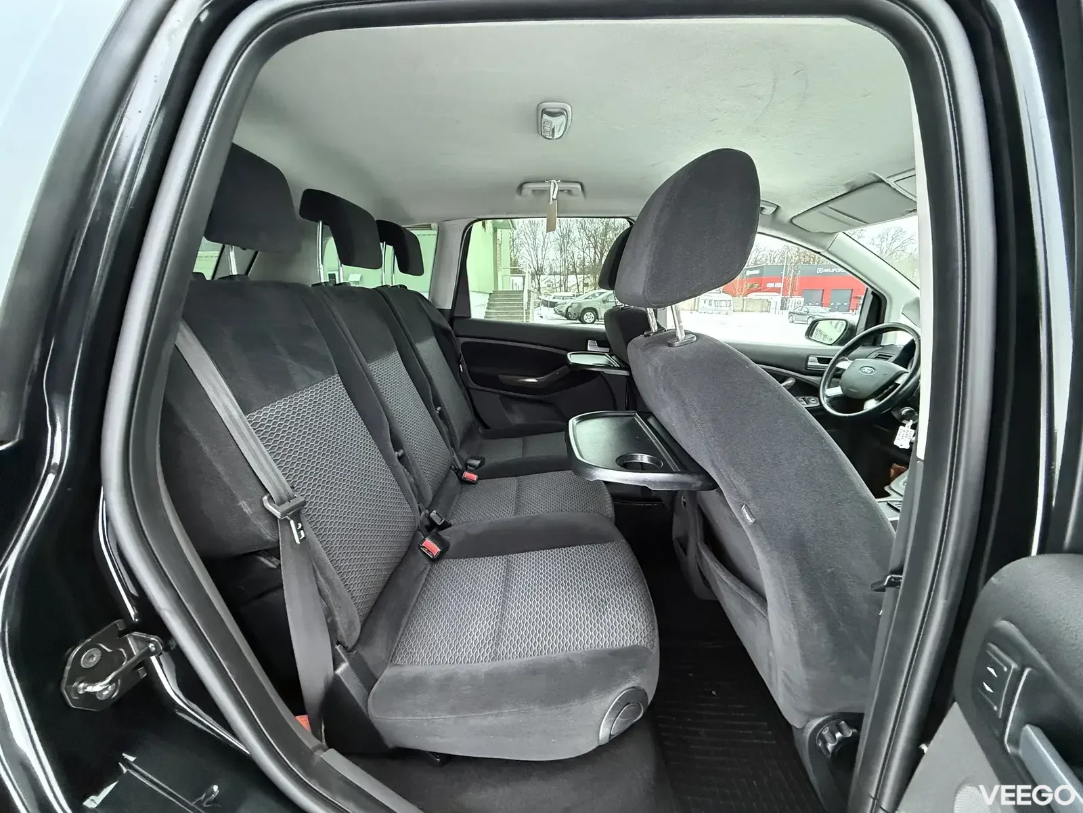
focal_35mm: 14
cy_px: 406
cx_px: 542
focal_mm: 2.22
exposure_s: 1/60
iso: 1000
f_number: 2.2
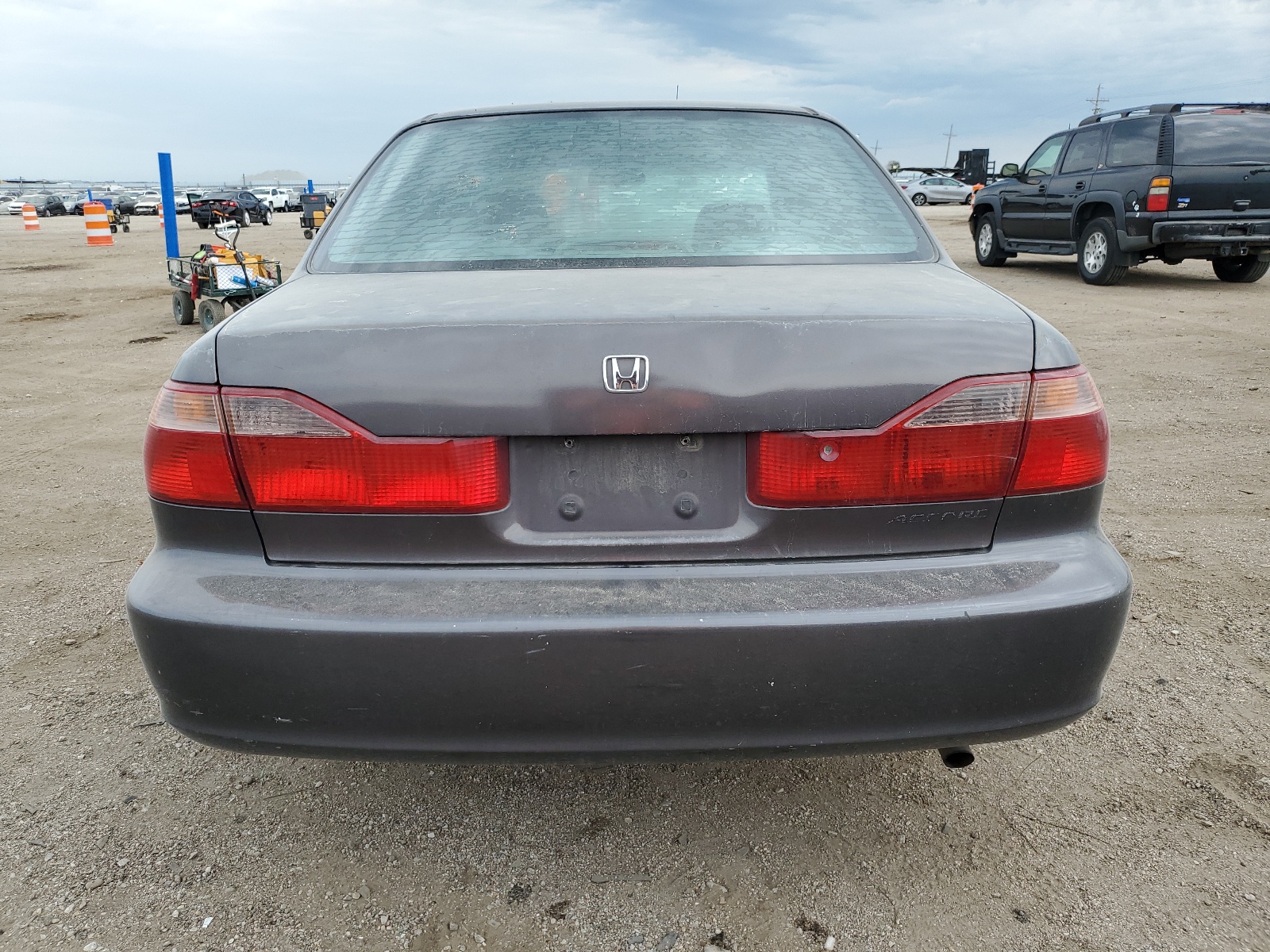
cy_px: 476
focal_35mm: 26
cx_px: 635
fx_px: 954
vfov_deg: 53.1
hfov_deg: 67.3
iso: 50
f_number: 1.5
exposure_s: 1/1000
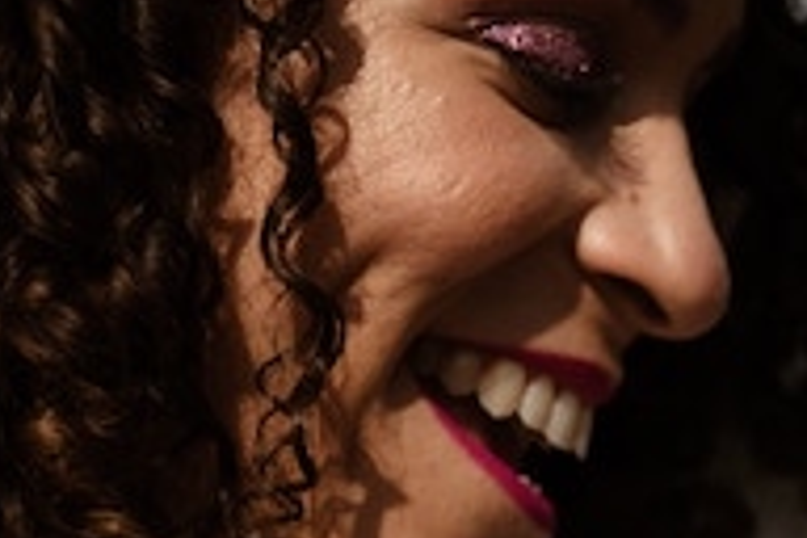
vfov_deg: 3.5
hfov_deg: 5.2
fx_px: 8742
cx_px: 1744
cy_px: 1543
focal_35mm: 390
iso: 100
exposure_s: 1/8000
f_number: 1.8
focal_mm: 50
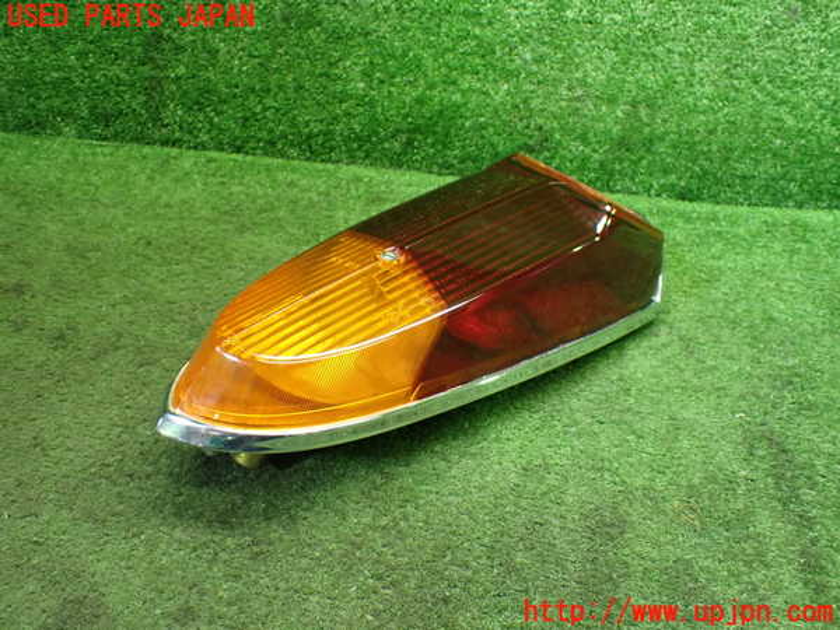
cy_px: 315
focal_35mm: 30
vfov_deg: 46.8
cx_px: 420
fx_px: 728
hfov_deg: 60.0
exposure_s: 1/100
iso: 800
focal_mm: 5.4
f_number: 2.3
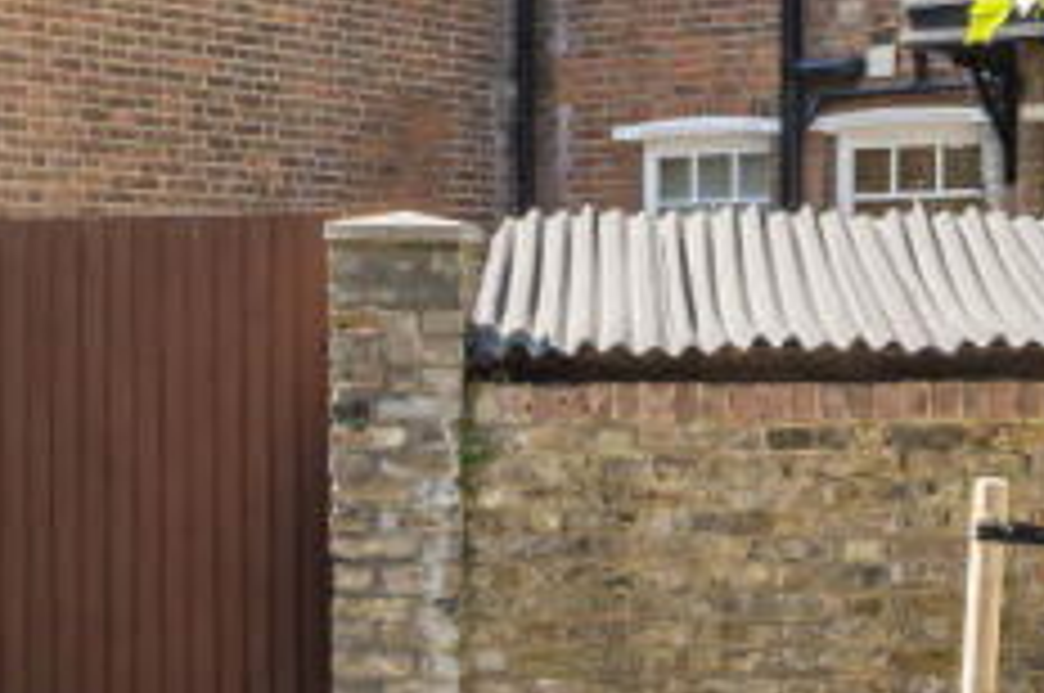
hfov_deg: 24.1
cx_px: 675
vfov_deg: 15.7
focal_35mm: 84
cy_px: -97
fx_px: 2433
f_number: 9
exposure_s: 1/400
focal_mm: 19
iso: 320
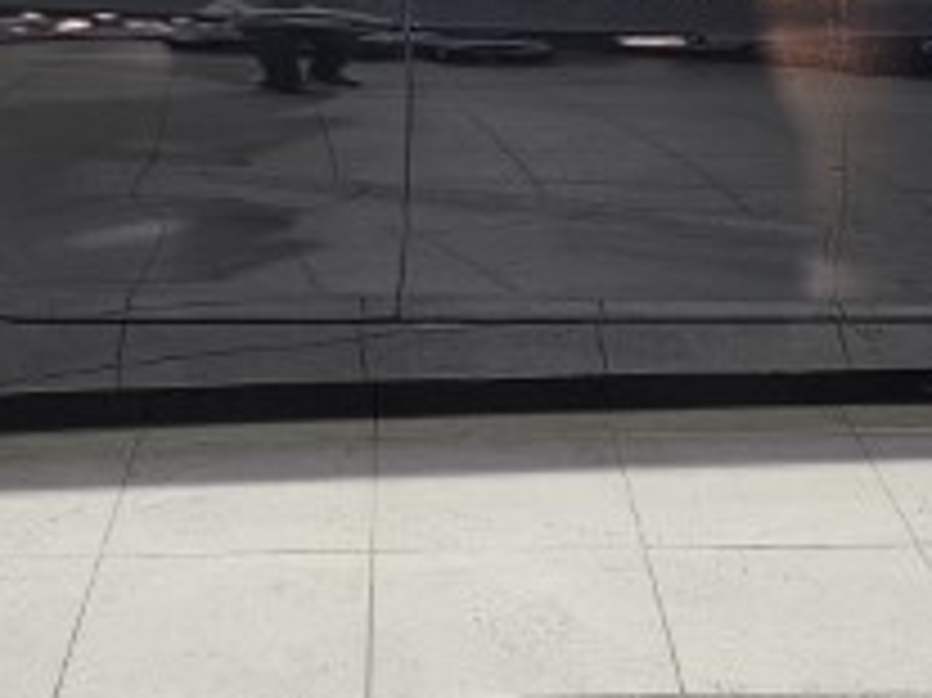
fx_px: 1910
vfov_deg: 20.5
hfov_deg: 27.4
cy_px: 153
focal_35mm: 71
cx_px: 387
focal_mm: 6.3
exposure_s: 1/100
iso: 125
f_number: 1.7
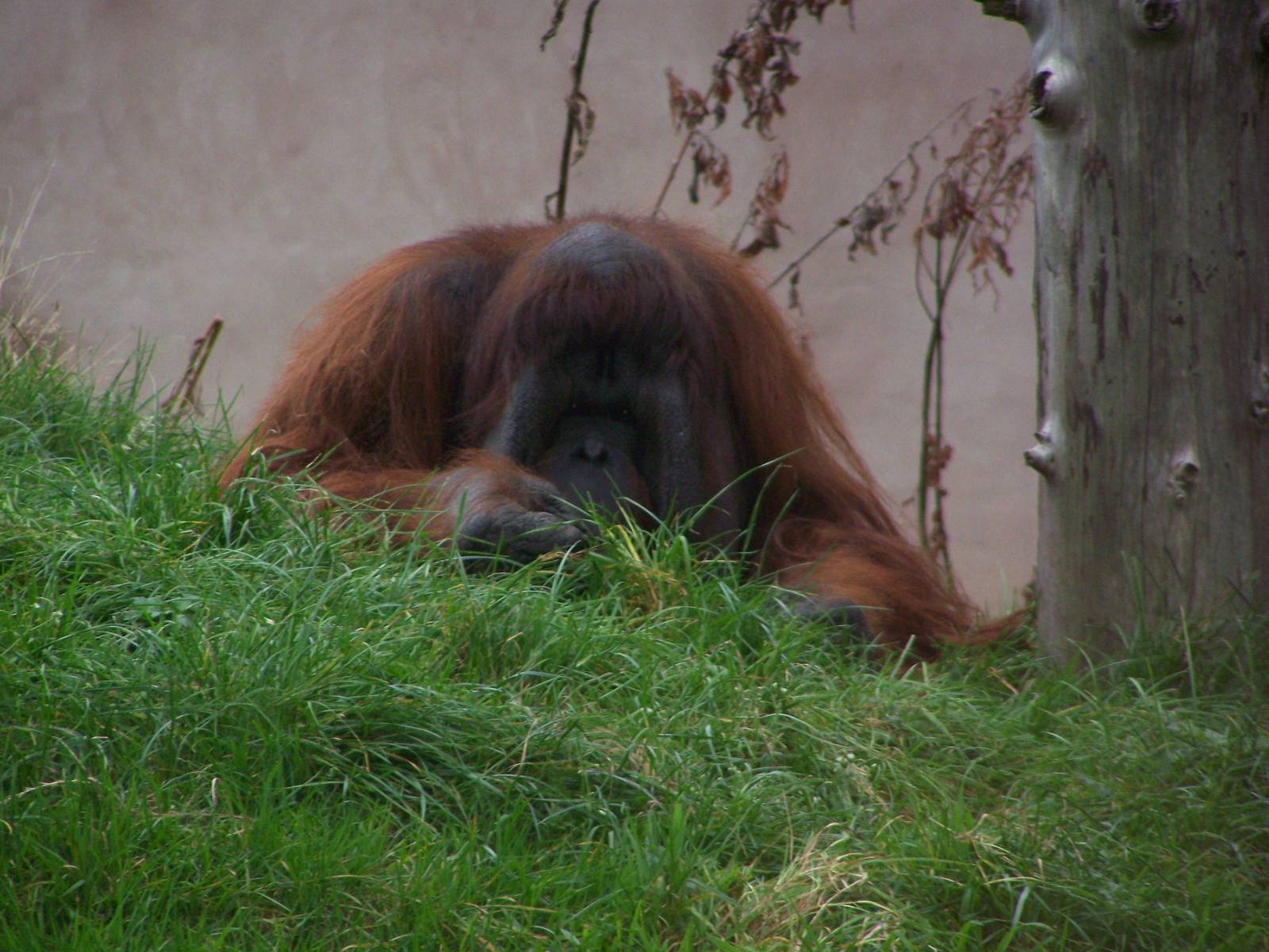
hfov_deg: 5.2
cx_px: 634
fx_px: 13931
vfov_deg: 3.9
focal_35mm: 380
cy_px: 476
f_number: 3.7
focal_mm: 63
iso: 160
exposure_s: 1/400
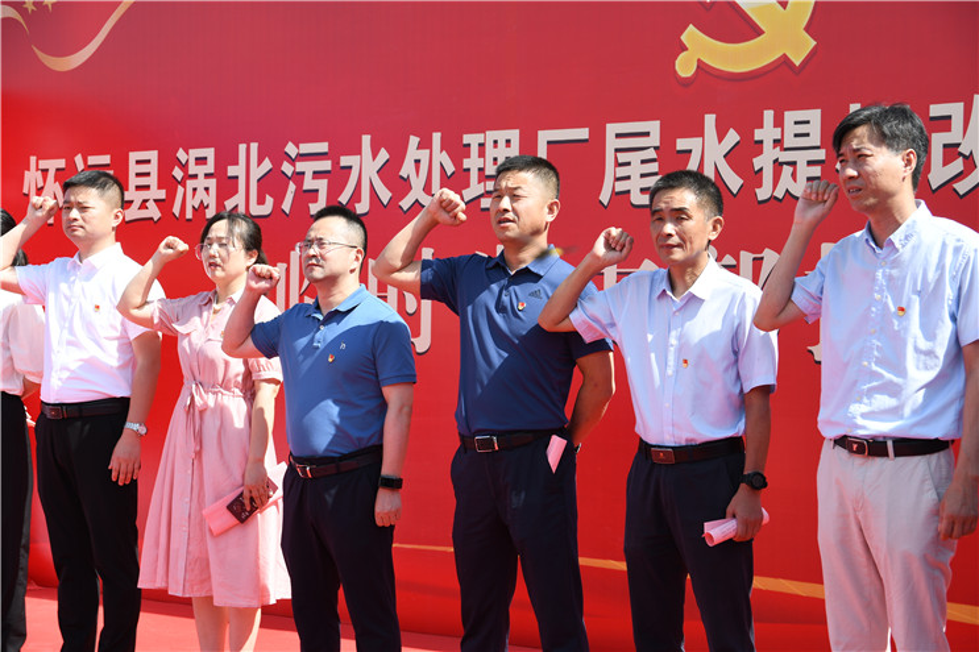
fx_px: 2039
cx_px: 490
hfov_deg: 27.0
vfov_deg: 18.2
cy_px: 326
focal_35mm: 75
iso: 100
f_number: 4.5
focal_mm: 50
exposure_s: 1/320
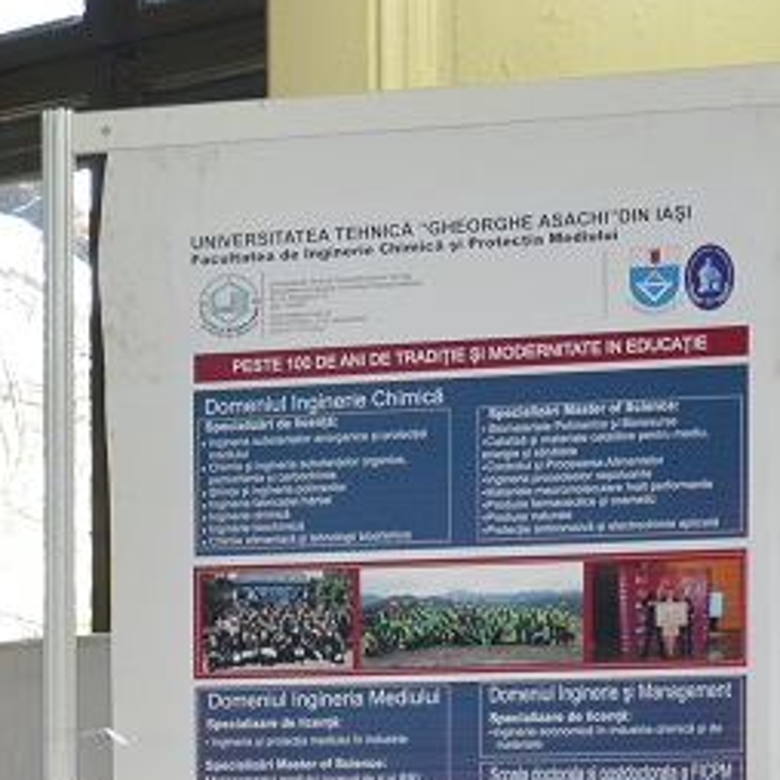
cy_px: 1063
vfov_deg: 12.7
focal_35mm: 132
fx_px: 3365
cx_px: -6
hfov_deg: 13.0
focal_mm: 22
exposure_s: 1/60
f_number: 4
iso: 560
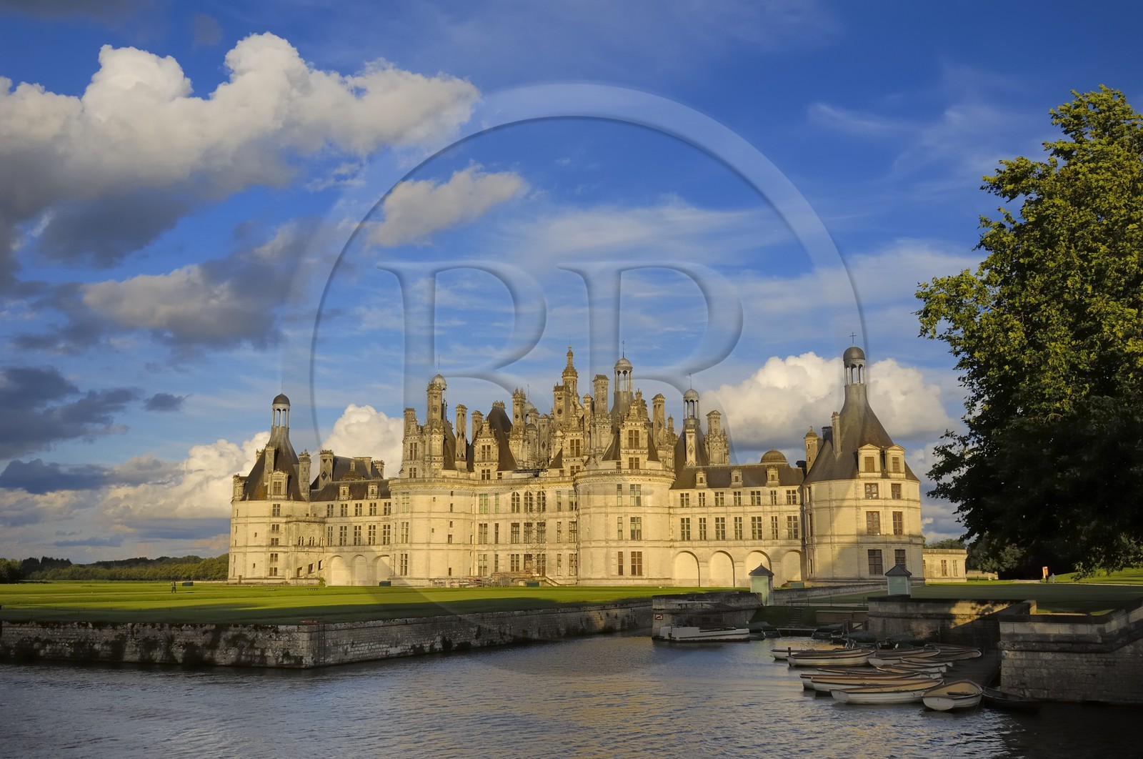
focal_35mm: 33
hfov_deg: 57.3
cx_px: 572
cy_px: 380
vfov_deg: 39.9
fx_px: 1046
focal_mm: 22
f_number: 12
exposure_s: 1/125
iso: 100
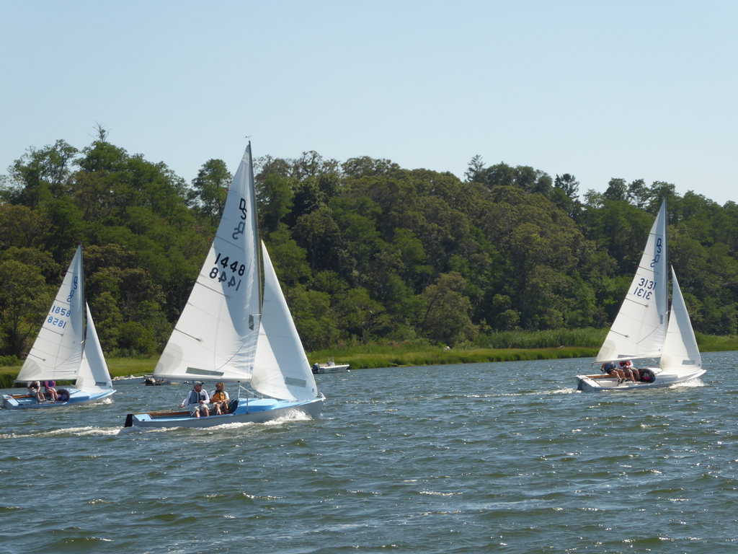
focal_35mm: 143
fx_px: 3049
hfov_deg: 13.8
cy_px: 277
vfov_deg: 10.4
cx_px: 369
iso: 80
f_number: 5.4
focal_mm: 25.6
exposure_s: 1/400
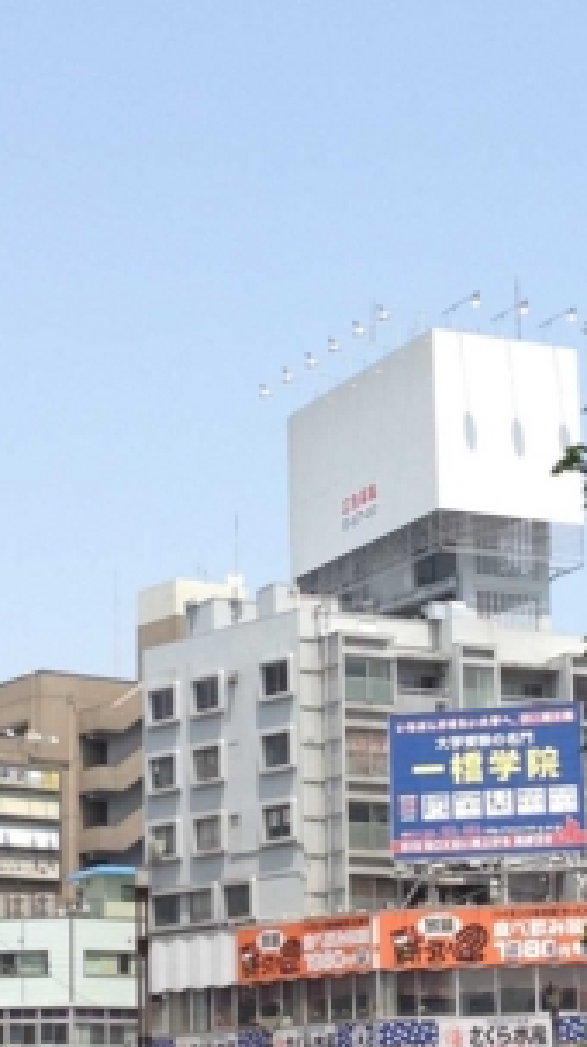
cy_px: 674
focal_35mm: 95
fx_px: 2634
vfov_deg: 22.4
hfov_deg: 12.7
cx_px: 266
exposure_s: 1/1063
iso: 50
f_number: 2.4
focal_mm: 4.13
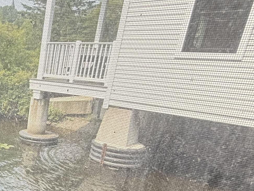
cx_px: -42
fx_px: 316
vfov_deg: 32.1
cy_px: 170
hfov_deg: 35.6
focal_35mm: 43
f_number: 2.2
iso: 64
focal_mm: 2.22
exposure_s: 1/361
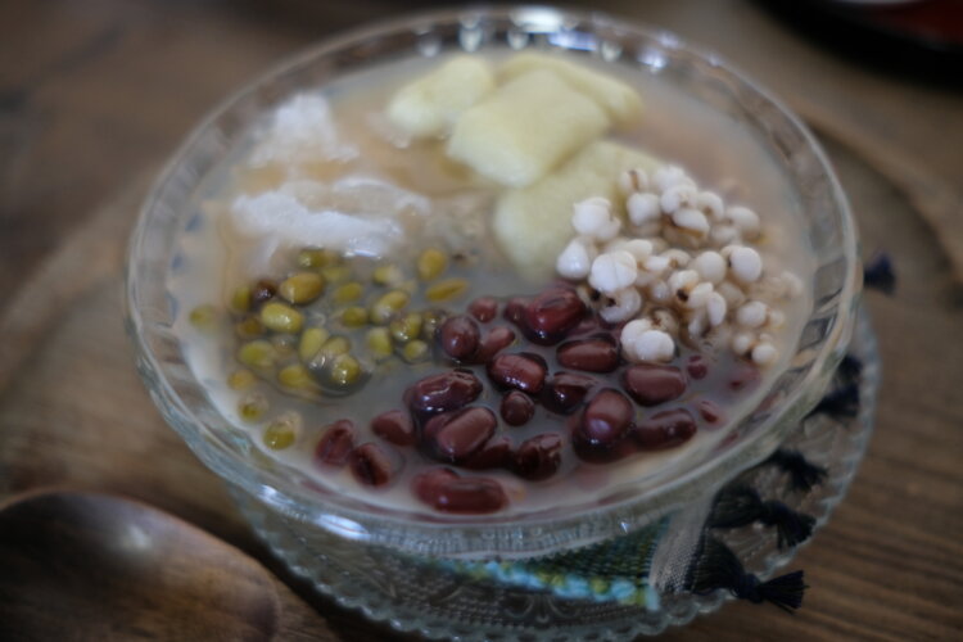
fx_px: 936
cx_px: 482
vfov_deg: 37.9
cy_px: 321
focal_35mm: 35
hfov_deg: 54.4
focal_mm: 23
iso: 500
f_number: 2
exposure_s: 1/125
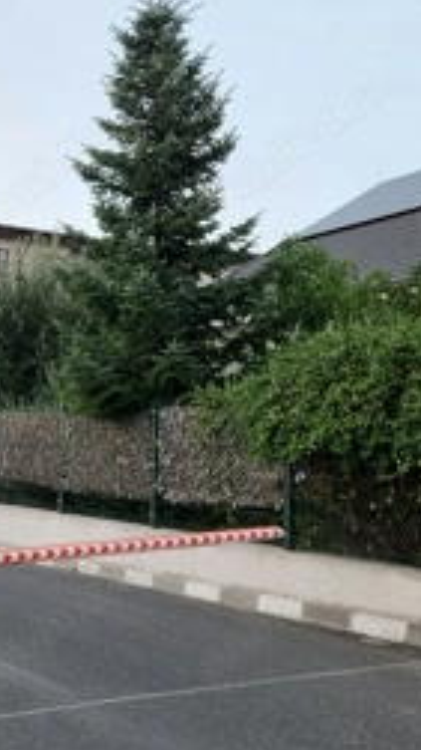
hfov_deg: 27.6
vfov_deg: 50.3
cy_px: 427
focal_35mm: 40
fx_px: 795
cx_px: -21
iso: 64
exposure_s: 1/50.3
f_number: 1.8
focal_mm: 5.4
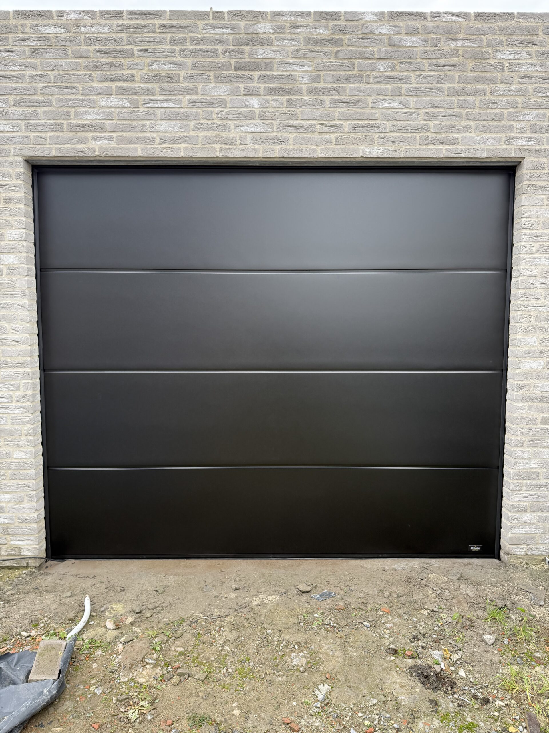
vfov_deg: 71.6
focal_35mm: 24
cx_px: 274
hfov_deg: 56.8
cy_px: 366
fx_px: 508
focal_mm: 6.76
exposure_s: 1/156
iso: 64
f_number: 1.78
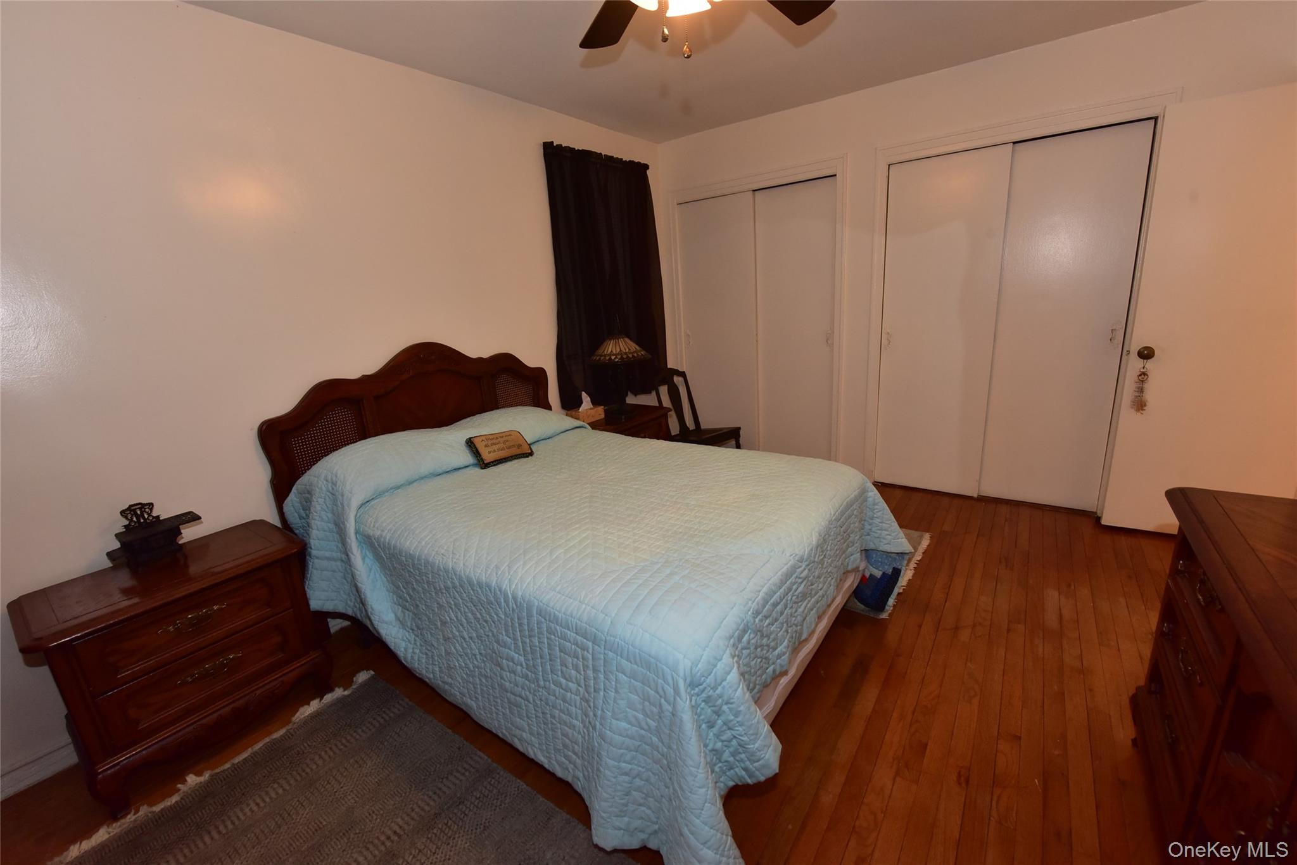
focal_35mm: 14
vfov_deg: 81.2
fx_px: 504
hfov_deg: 104.3
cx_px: 648
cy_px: 432
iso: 1600
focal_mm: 14
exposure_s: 1/60
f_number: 8
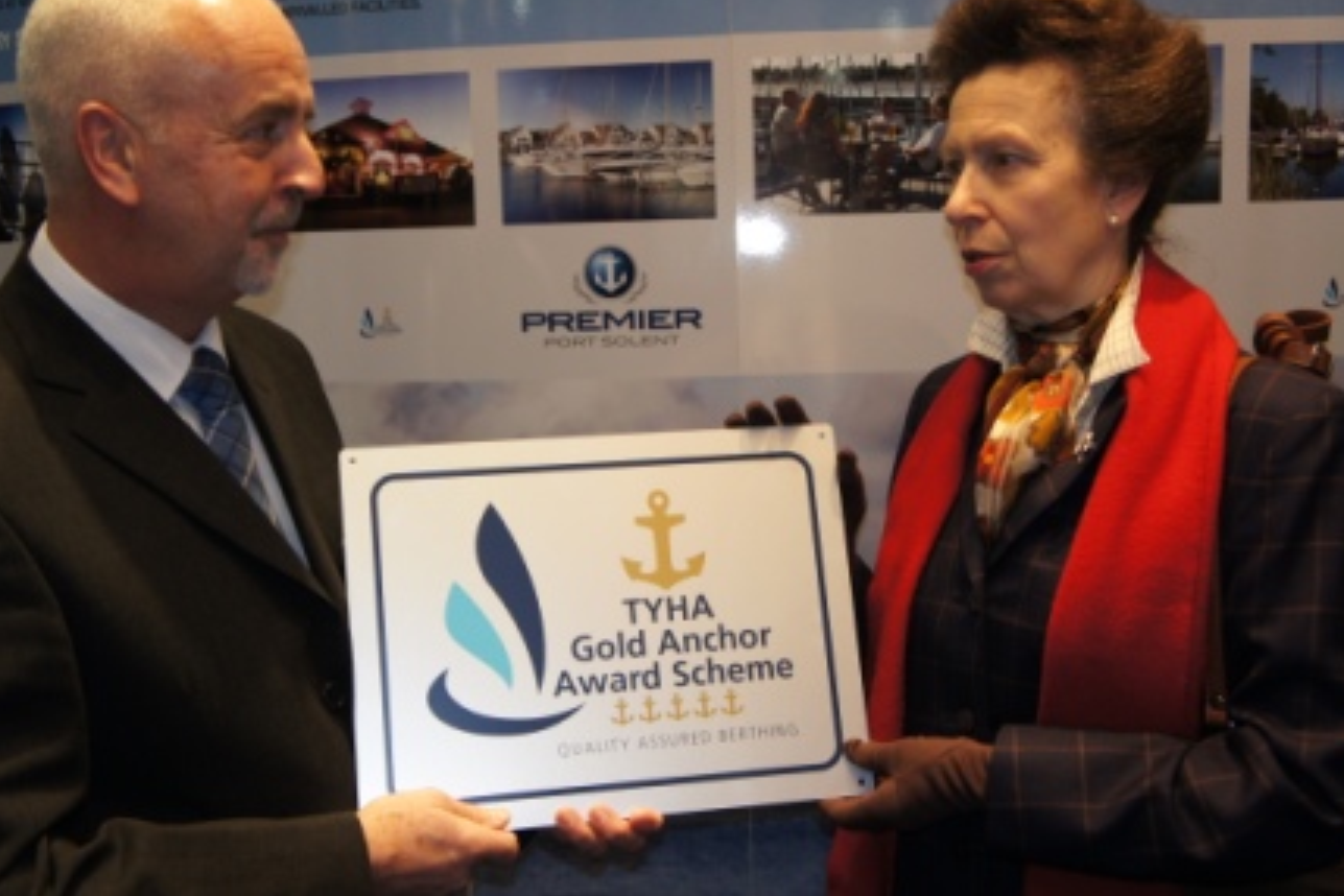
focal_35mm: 49
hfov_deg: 40.7
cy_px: 442
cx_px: 683
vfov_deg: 27.8
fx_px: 1811
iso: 400
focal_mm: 31
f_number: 4.5
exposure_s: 1/60
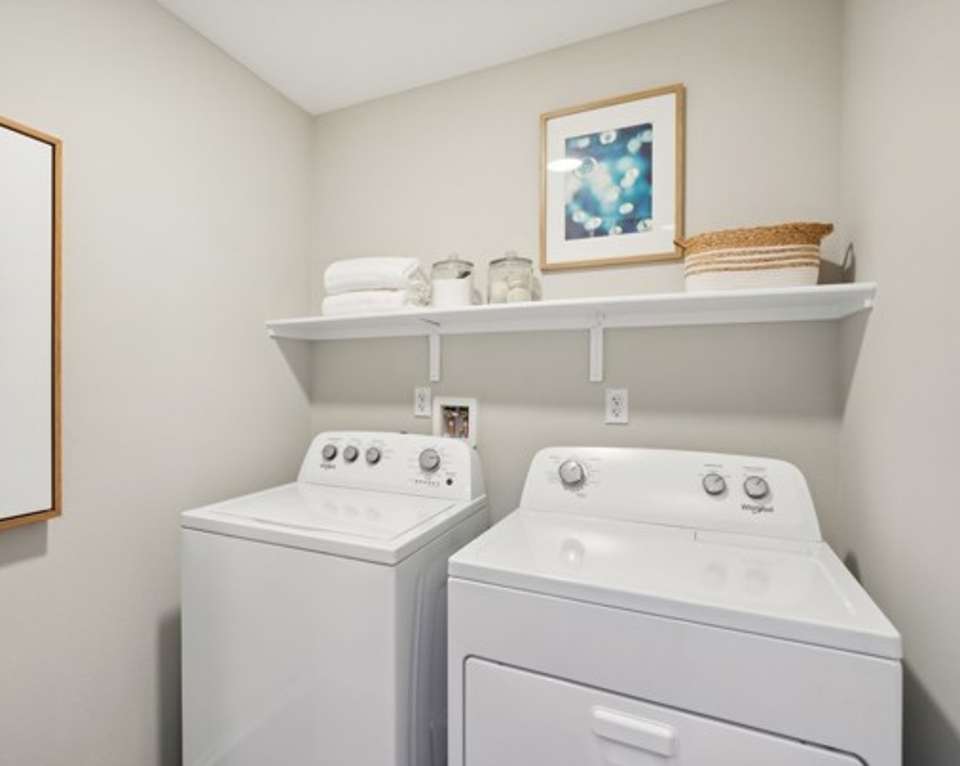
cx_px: 385
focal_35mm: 19
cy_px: 394
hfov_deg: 82.3
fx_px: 539
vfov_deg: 70.8
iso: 400
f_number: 8
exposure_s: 1/10
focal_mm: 16
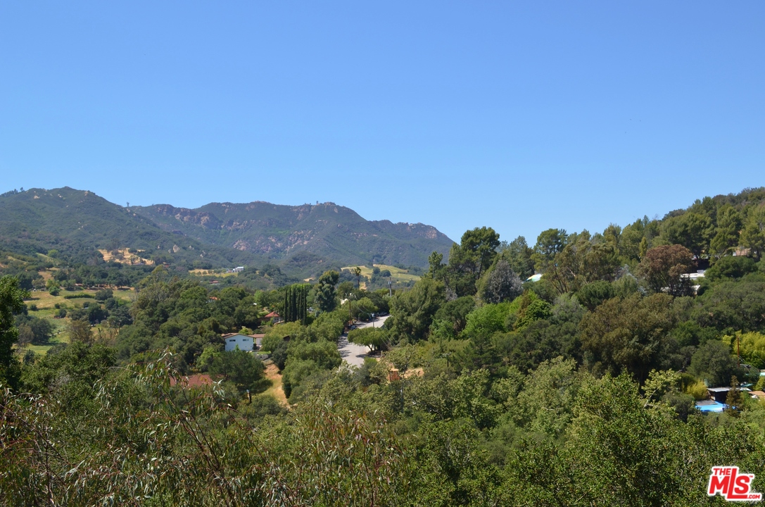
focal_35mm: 36
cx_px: 382
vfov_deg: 36.7
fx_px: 763
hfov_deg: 53.2
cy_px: 254
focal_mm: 24
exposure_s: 1/250
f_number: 8
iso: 140
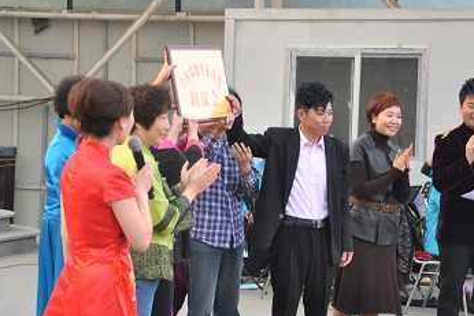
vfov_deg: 13.2
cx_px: 185
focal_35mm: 104
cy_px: 136
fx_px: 1370
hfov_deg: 19.6
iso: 200
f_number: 4.8
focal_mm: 40
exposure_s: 1/100
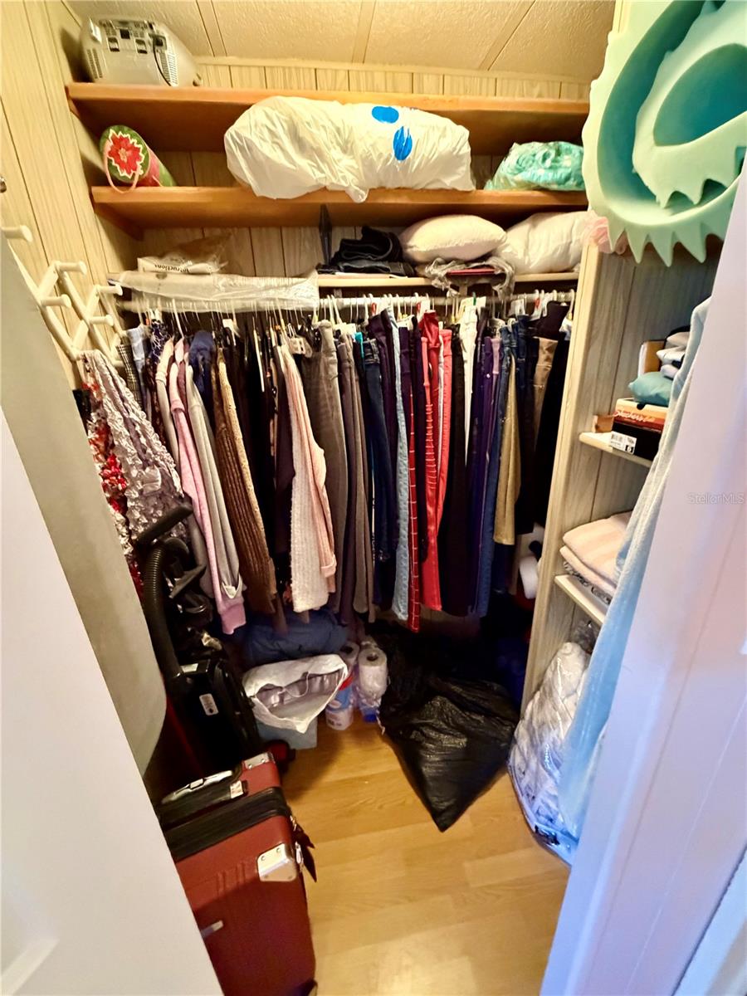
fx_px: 403
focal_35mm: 14
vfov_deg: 102.1
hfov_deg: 85.7
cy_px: 498
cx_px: 374
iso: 1000
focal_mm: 2.22
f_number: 2.2
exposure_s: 1/60
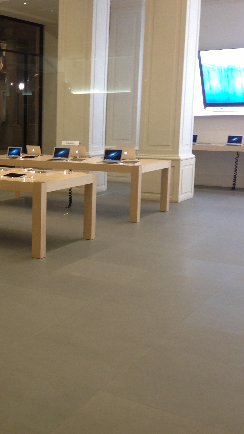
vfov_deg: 39.8
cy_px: 202
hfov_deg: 21.9
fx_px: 598
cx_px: -19
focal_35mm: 52
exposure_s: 1/20
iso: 125
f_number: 2.4
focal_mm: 4.13
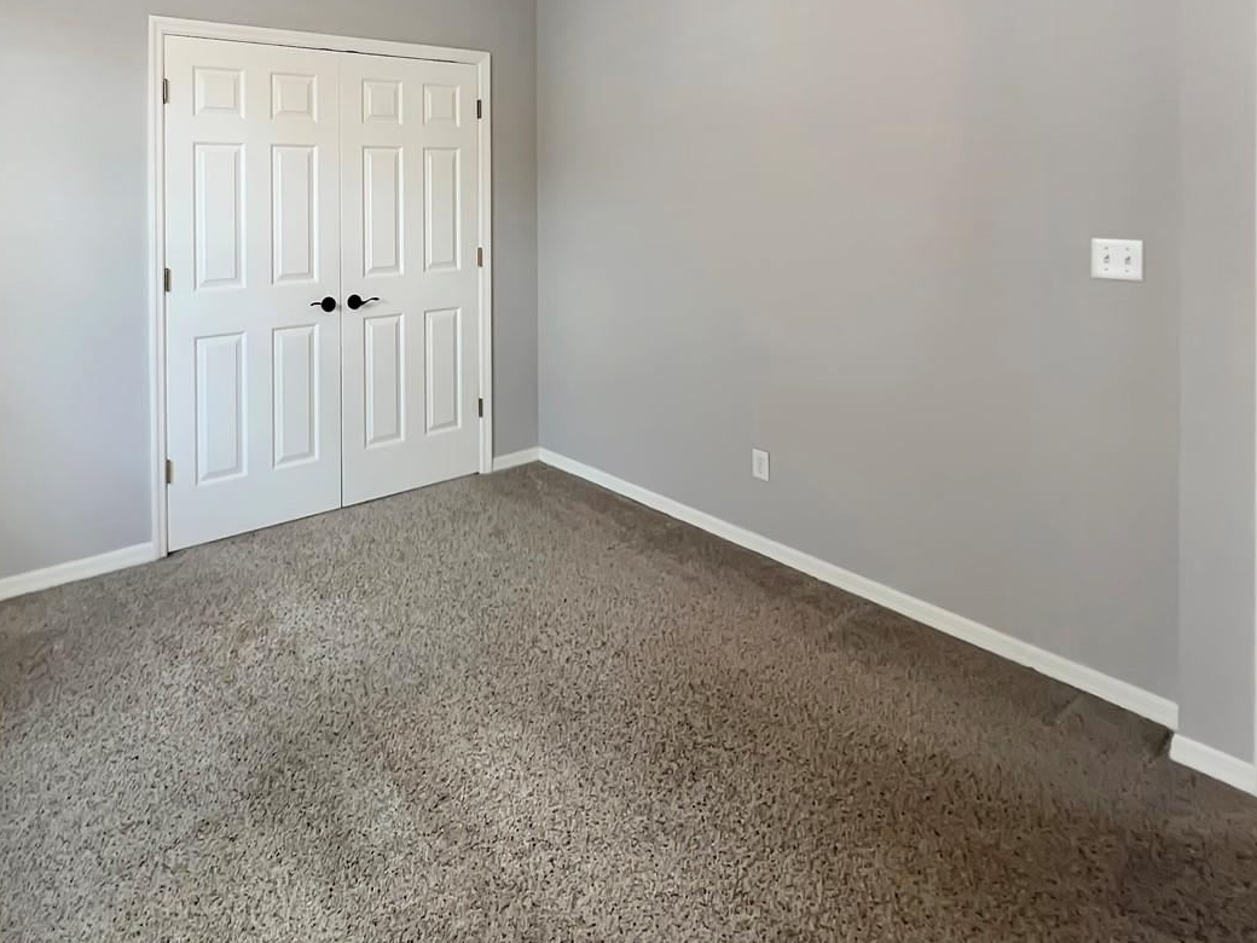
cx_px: 431
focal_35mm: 20
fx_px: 726
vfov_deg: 63.7
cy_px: 288
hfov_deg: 79.4
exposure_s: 1/60
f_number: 1.8
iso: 160
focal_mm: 1.57
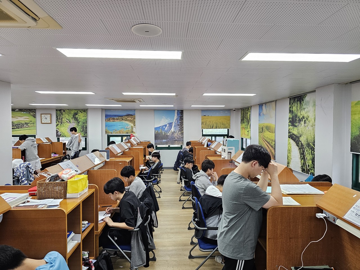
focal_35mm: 23
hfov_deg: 73.9
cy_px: 135
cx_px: 180
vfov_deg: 58.9
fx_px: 239
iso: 250
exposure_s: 1/120
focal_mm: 6.3
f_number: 1.7
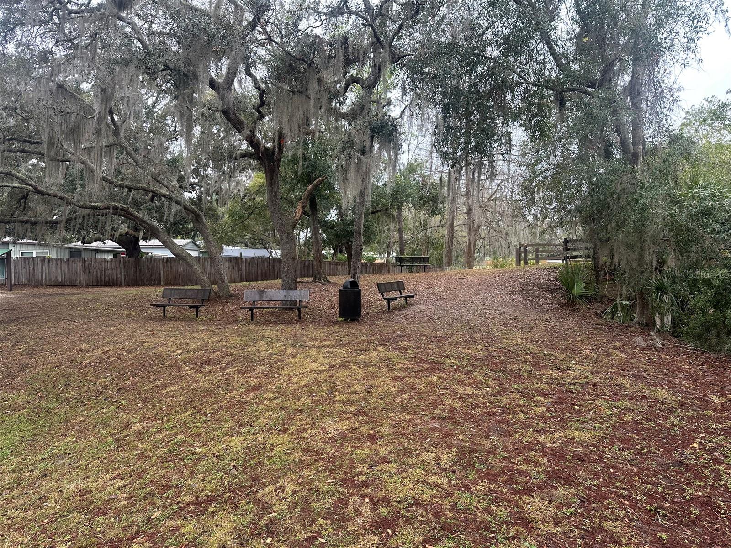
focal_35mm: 24
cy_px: 274
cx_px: 366
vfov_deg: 56.8
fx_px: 507
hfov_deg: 71.6
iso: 80
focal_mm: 6.86
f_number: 1.78
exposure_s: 1/121
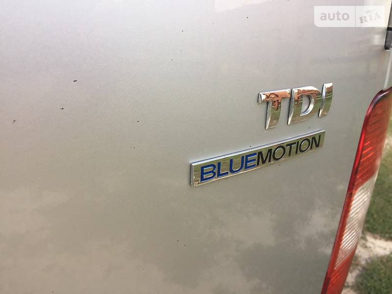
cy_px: 147
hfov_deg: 61.7
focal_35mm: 29
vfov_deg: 48.2
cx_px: 196
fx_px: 328
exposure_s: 1/100
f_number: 2.2
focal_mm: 4.2
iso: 50
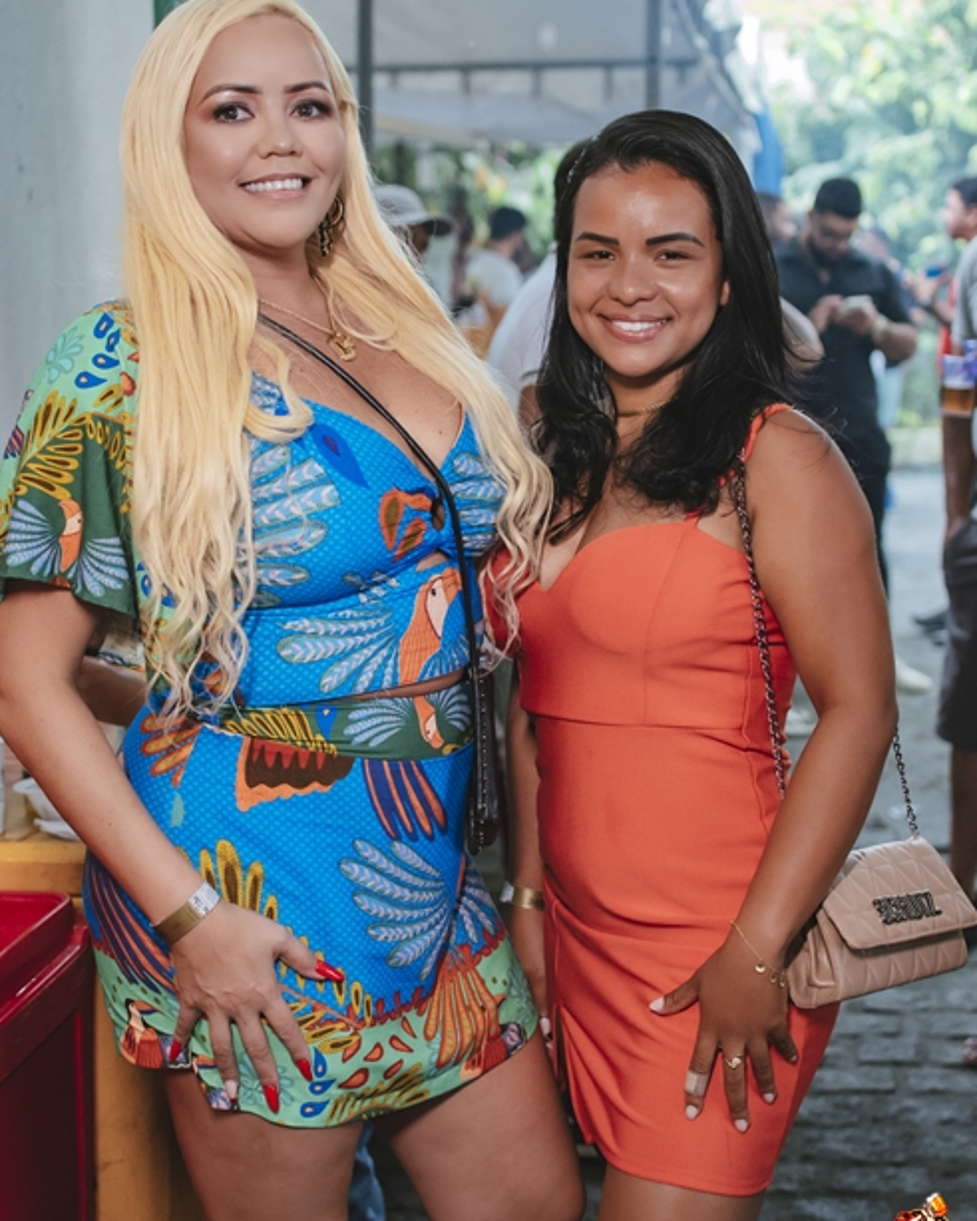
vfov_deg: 31.7
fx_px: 2154
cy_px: 561
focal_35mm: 60
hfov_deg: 25.6
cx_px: 487
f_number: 2.8
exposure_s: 1/800
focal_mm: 35
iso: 2500
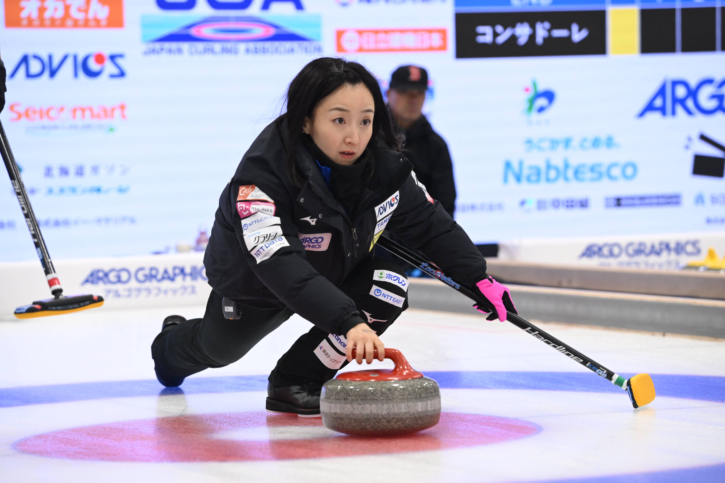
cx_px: 362
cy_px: 242
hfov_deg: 12.5
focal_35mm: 165
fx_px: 3323
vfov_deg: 8.3
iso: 5000
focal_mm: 165
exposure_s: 1/1000
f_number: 4.5
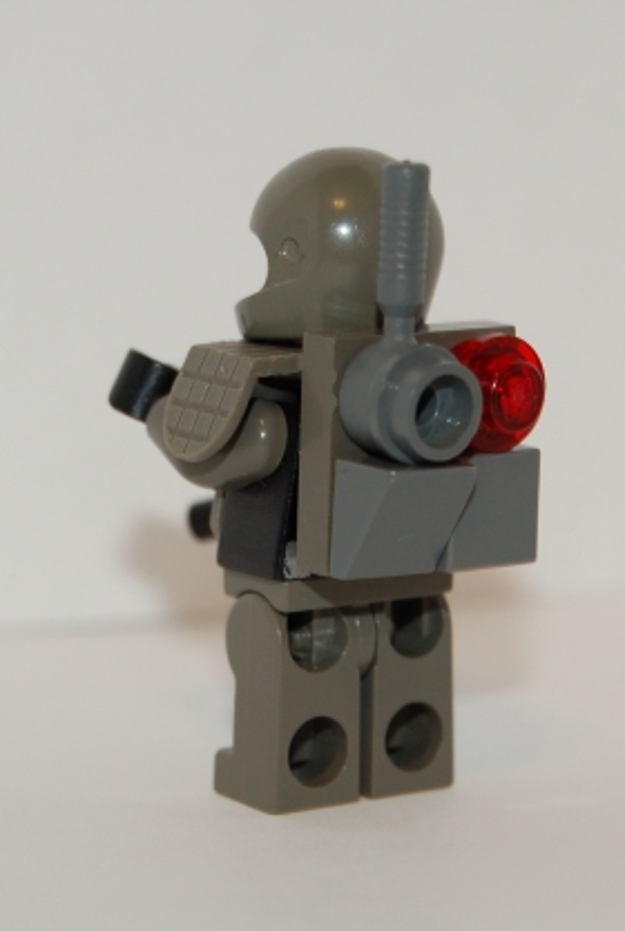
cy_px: 466
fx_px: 2138
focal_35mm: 82
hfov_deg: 16.6
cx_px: 312
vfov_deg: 24.6
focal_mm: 55
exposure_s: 1/60
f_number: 5.6
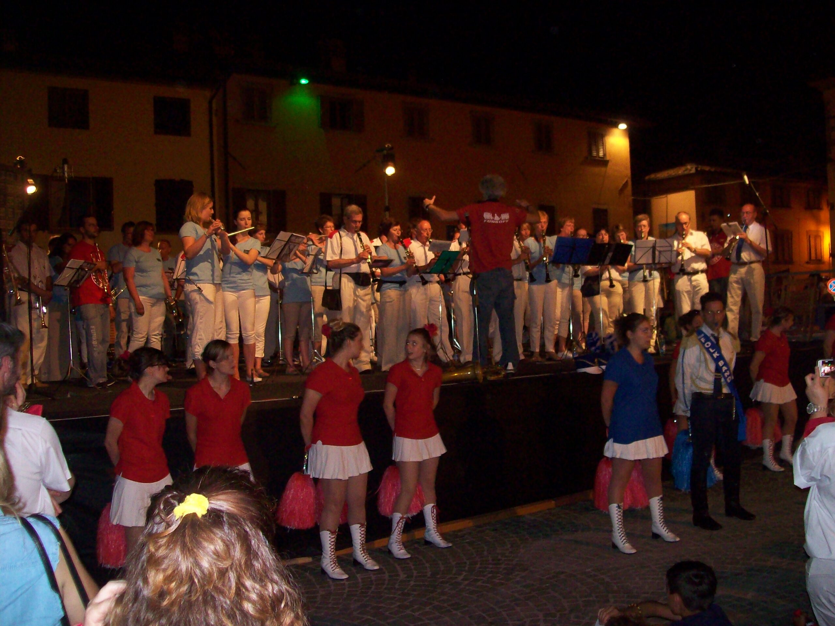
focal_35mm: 36
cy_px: 313
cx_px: 418
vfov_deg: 39.7
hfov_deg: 51.4
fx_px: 868
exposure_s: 1/22.6
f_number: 2.7
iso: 200
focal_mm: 6
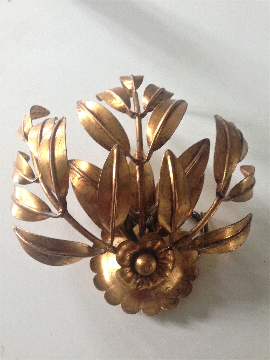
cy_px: 180
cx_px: 135
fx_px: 343
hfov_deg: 42.9
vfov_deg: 55.4
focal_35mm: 33
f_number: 2.4
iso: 125
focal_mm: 4.12
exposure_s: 1/20
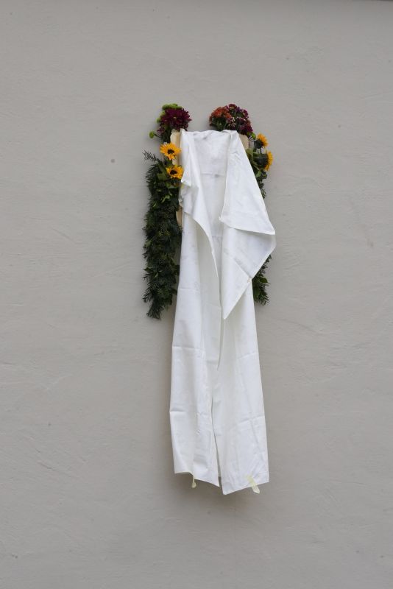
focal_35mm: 137
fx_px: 2241
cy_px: 294
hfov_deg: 10.0
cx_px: 196
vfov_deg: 15.0
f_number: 22
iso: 3200
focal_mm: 137
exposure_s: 1/200
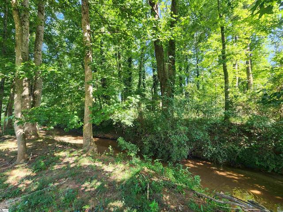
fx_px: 106
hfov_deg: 106.2
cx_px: 142
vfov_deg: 89.9
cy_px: 106
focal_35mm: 13
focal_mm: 2.2
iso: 50
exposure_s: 1/60
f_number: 2.2
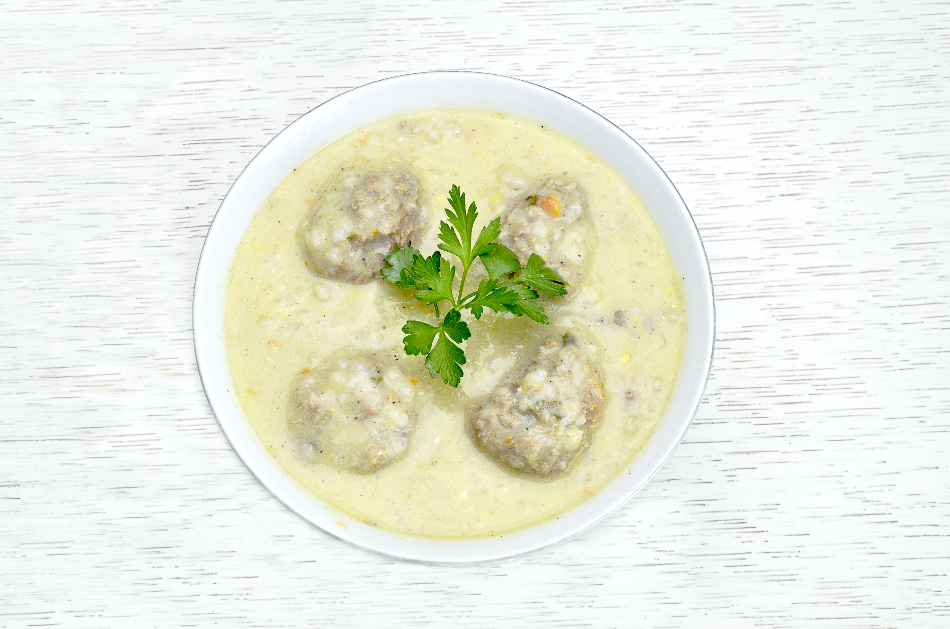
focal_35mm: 72
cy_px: 314
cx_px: 475
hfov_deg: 28.1
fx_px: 1896
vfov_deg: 18.8
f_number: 11
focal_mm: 48
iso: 200
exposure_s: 1/15
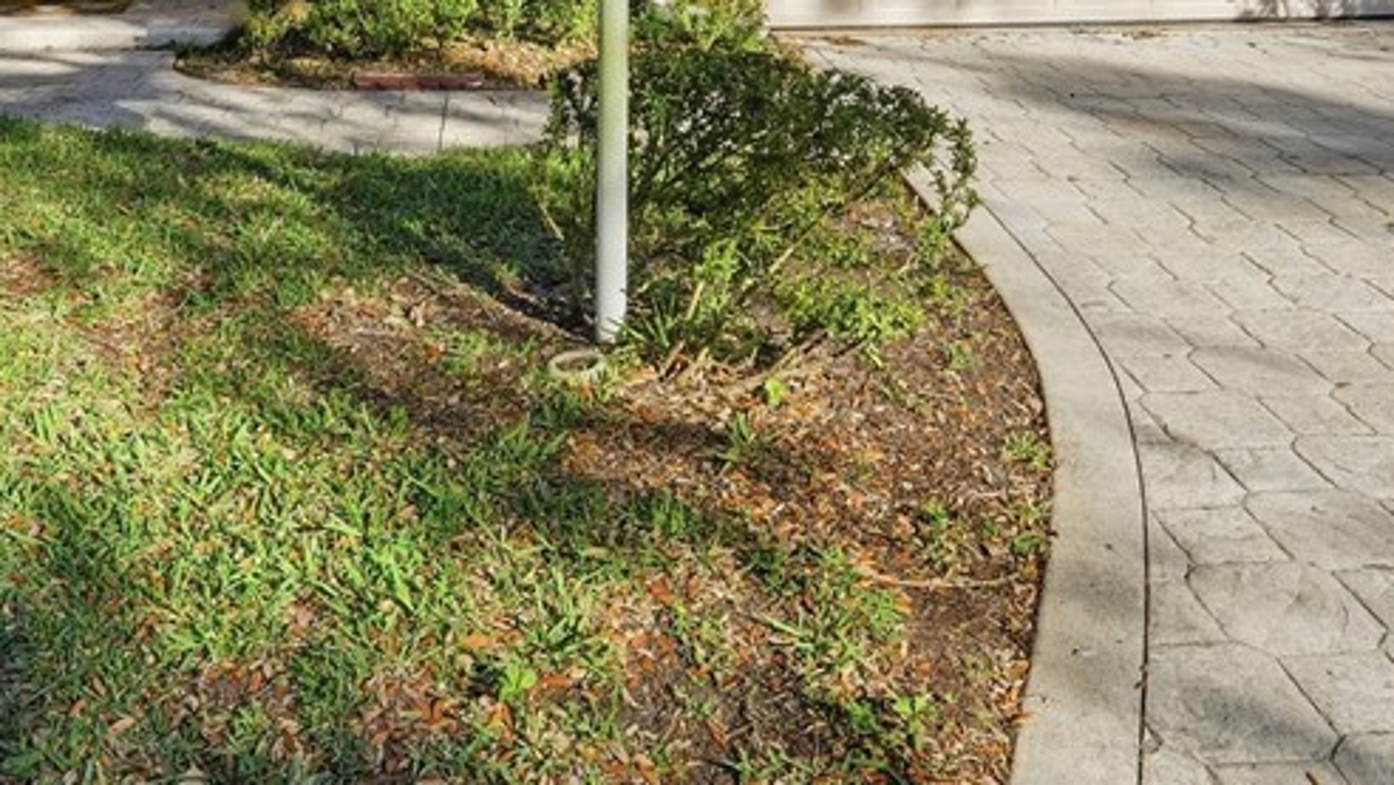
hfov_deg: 53.6
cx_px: 561
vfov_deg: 28.2
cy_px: -140
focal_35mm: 37
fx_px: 1368
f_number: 9
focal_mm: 16
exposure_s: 1/2500
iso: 400
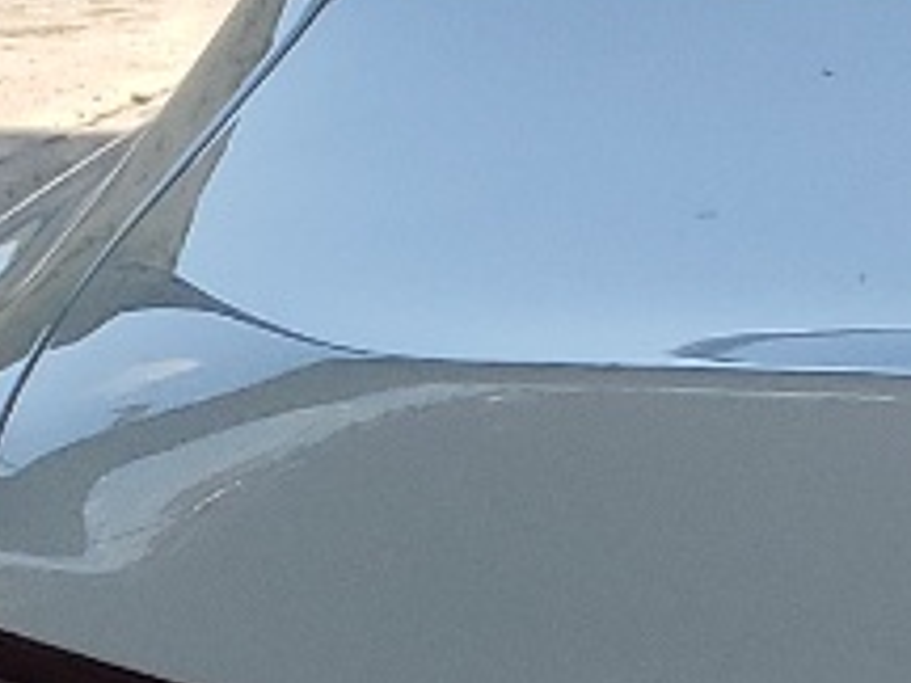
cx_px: 2189
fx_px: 5079
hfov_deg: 9.2
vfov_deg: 7.6
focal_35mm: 193
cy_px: 864
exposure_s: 1/2000
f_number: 1.5
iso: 50
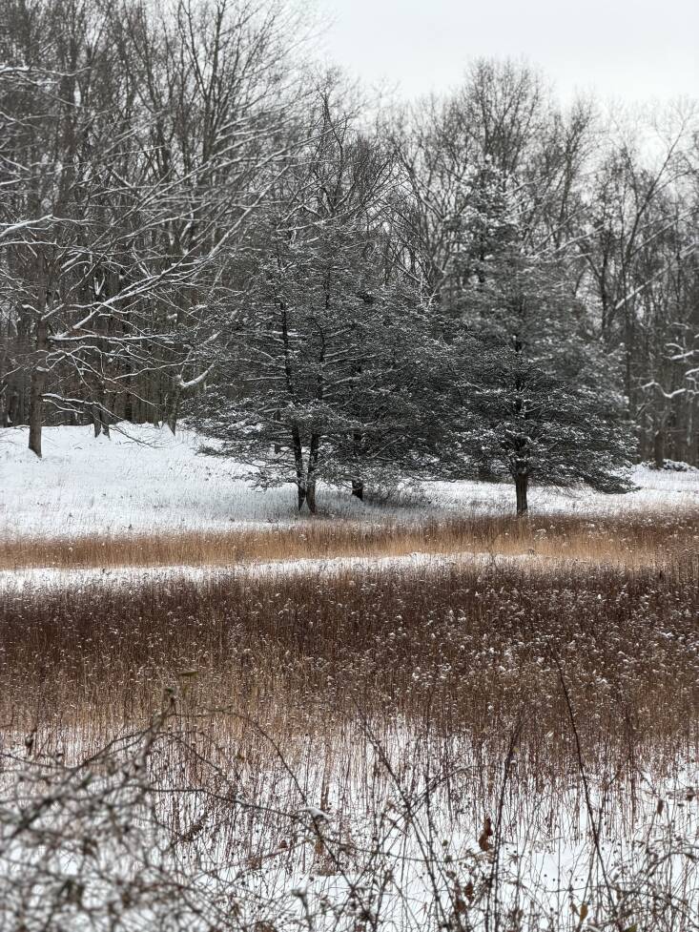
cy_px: 466
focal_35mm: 100
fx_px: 2692
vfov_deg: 19.6
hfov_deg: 14.8
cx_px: 350
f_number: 2.8
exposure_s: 1/549
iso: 50
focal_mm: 16.89
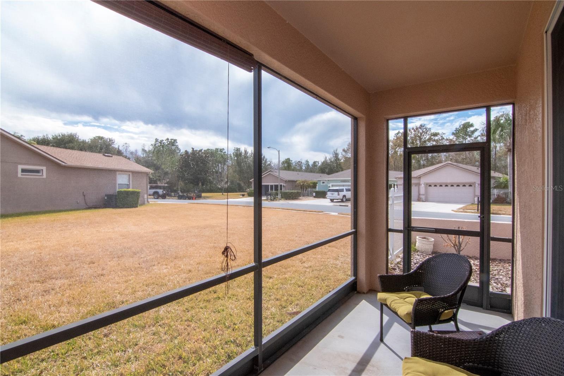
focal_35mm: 16
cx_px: 282
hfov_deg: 95.0
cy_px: 188
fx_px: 258
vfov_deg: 72.0
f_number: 22
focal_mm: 11
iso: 1600
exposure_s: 1/160
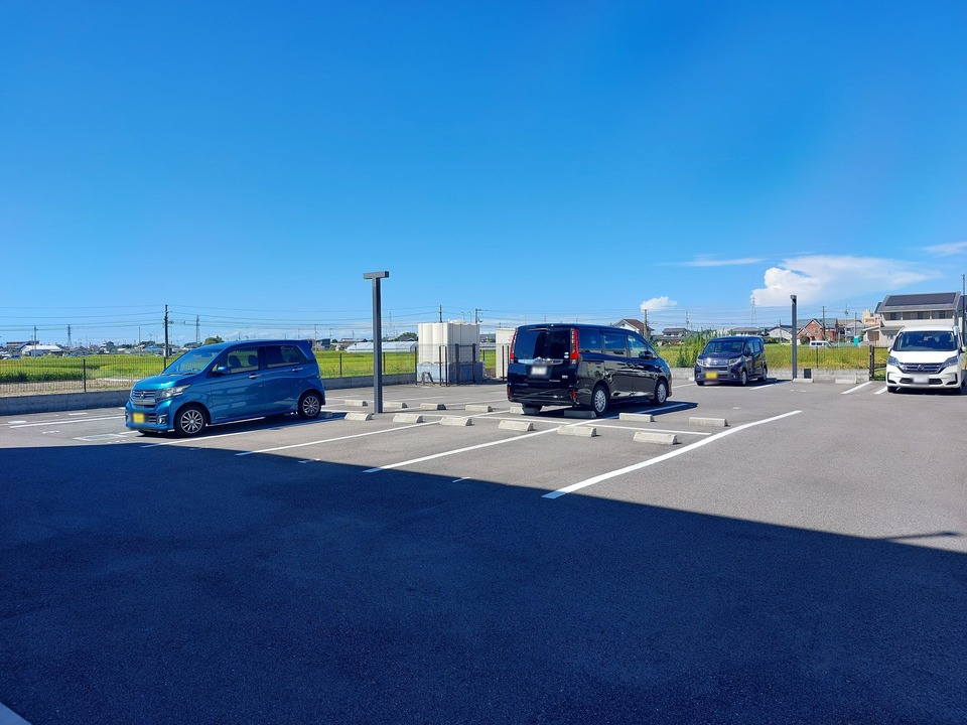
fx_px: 670
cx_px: 484
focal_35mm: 24
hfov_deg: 71.6
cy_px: 362
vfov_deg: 56.8
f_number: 1.8
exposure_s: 1/771
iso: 25
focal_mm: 5.23
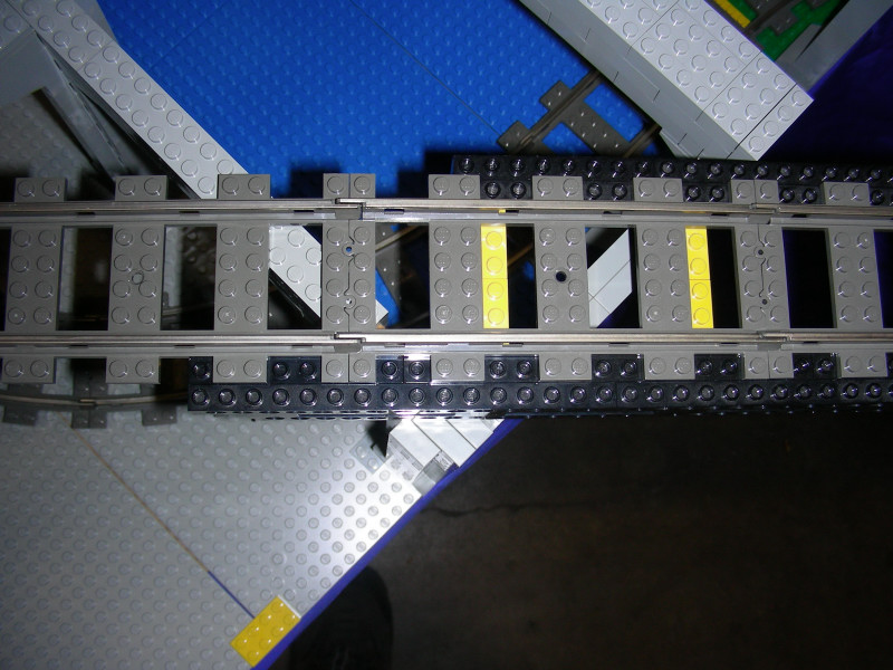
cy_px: 335
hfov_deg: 49.0
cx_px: 446
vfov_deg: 37.7
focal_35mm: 38
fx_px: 980
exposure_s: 1/60.1
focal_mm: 6.3
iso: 50
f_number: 3.5
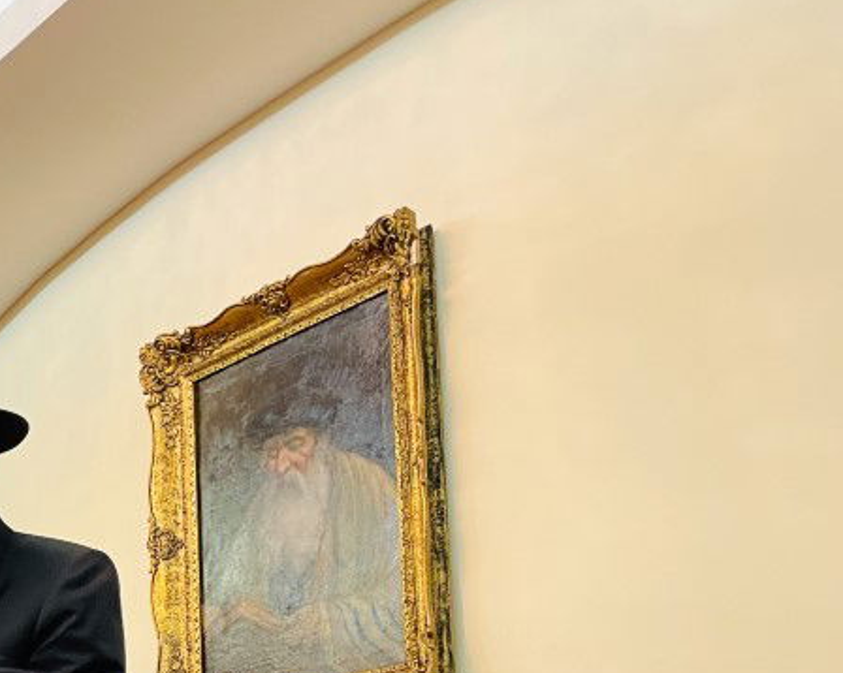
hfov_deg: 29.1
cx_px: -105
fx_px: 1446
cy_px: 669
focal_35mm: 58
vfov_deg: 25.0
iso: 100
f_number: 1.6
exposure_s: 1/50
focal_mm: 4.2
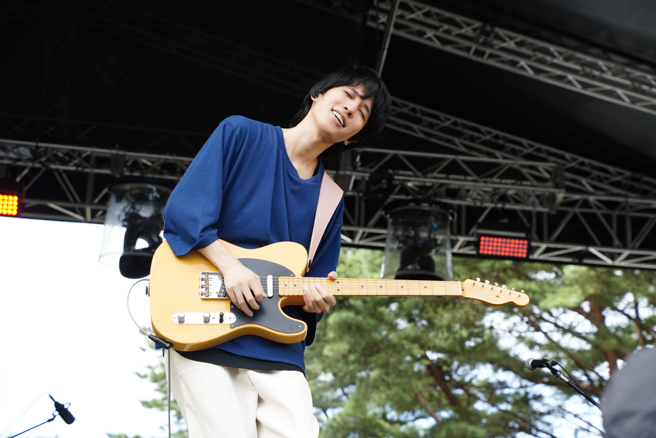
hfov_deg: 24.8
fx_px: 1494
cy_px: 219
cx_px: 328
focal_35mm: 82
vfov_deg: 16.7
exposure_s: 1/400
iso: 500
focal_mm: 82
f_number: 6.3
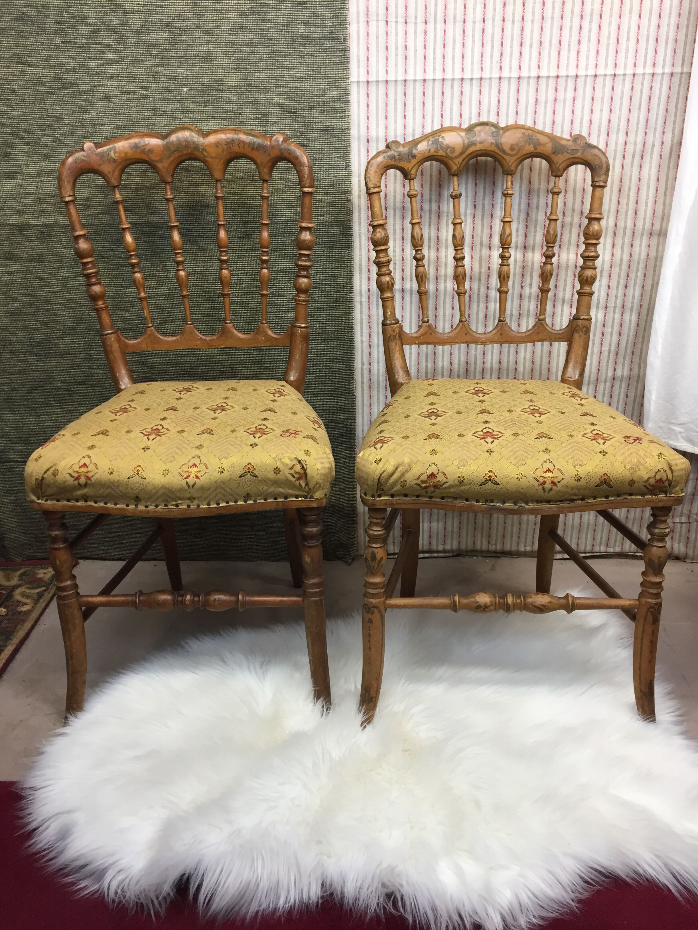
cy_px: 465
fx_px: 780
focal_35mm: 29
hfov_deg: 48.2
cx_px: 349
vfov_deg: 61.7
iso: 40
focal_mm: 4.15
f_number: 2.2
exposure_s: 1/33
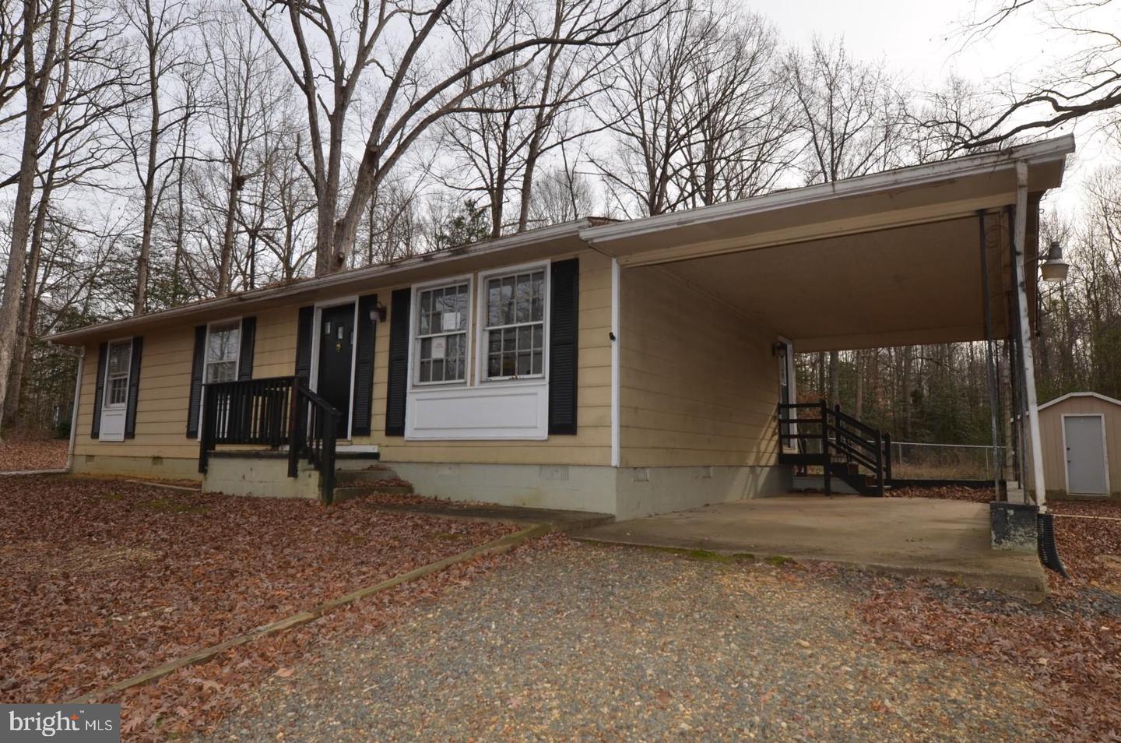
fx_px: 653
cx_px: 560
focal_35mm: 21
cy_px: 372
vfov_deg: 59.3
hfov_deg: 81.3
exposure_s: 1/200
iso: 100
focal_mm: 14
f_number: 7.1
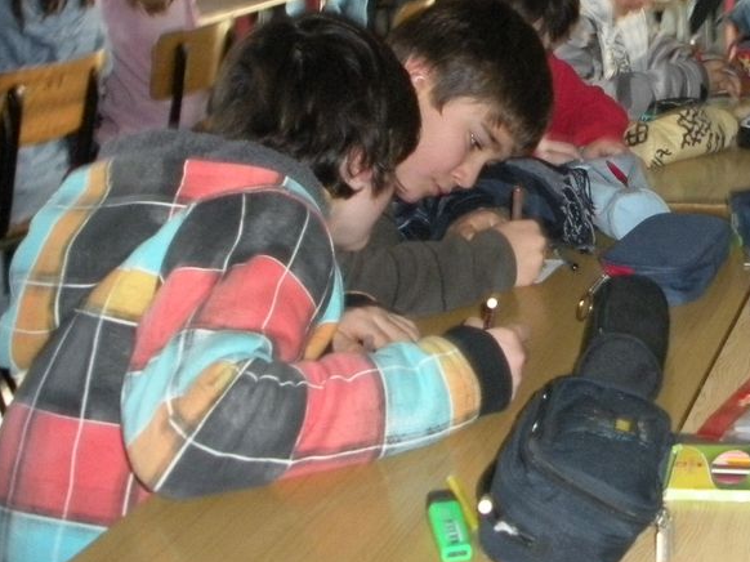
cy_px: 46
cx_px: 728
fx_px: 1689
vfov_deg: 18.5
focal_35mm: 78
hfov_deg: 24.1
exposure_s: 1/30
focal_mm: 6.3
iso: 400
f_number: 3.5
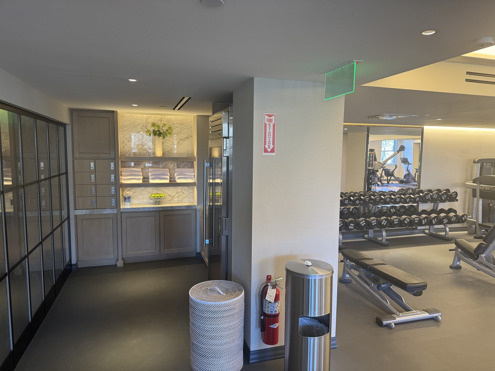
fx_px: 343
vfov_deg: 56.8
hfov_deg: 71.6
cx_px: 248
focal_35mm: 24
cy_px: 186
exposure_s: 1/79
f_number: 1.78
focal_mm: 6.76
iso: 200
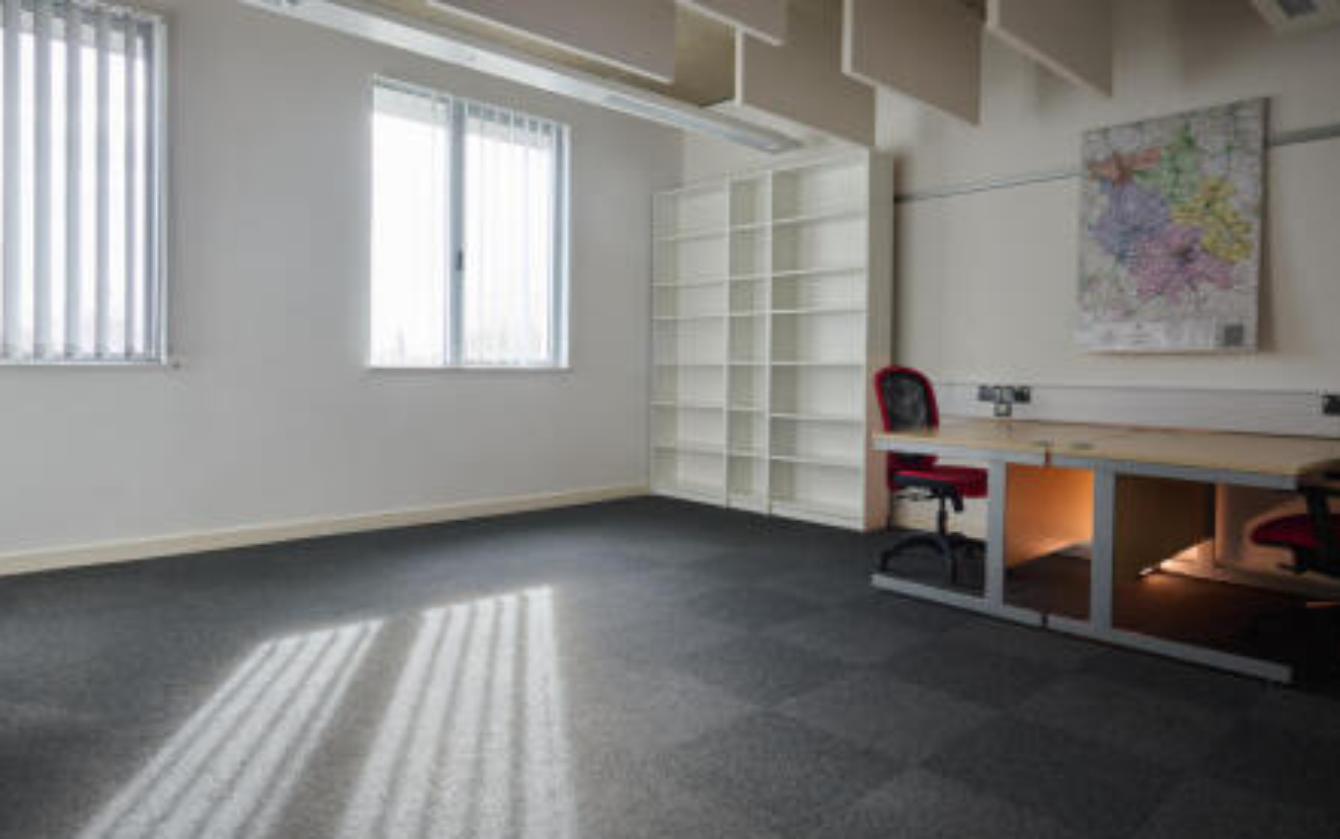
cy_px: 385
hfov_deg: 79.6
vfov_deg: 55.0
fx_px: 804
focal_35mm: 22
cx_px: 693
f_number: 7.1
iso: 80
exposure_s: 1/8
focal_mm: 20
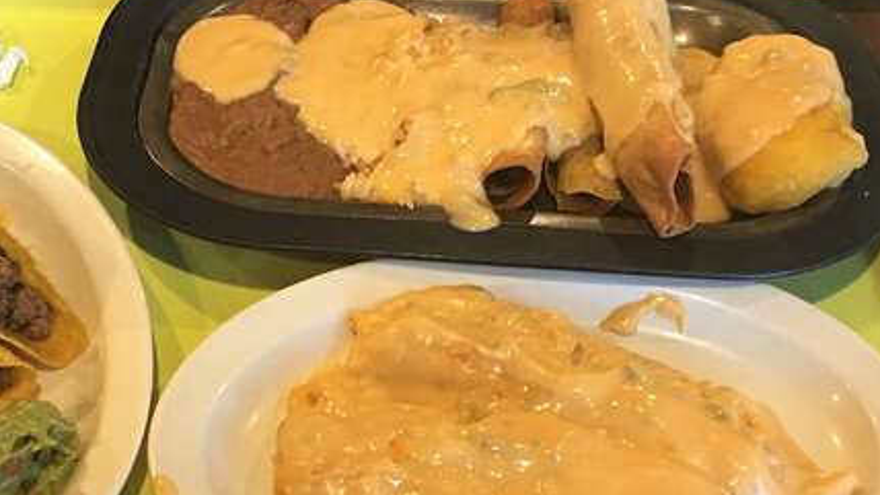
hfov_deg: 35.4
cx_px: 393
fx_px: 1377
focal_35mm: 59
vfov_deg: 20.4
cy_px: 294
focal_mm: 4.15
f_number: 2.2
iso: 100
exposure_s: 1/15
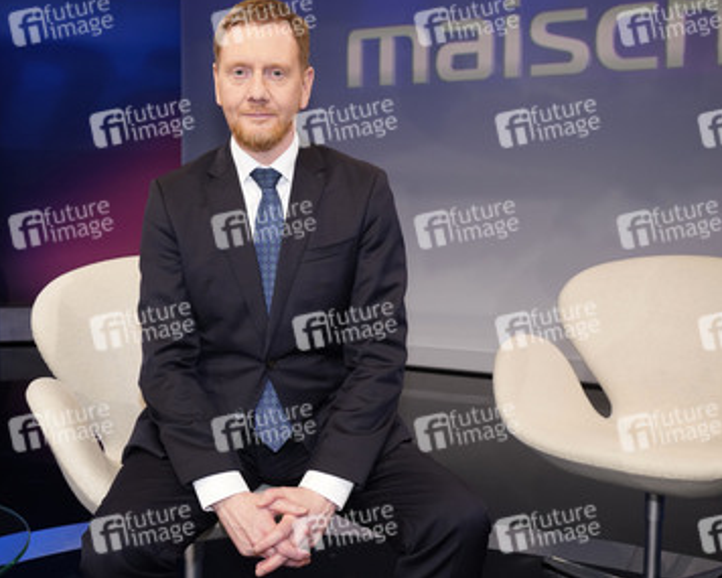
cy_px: 276
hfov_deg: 47.7
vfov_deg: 39.2
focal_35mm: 38
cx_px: 291
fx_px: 812
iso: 2000
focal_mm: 32
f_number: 5.6
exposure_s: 1/125
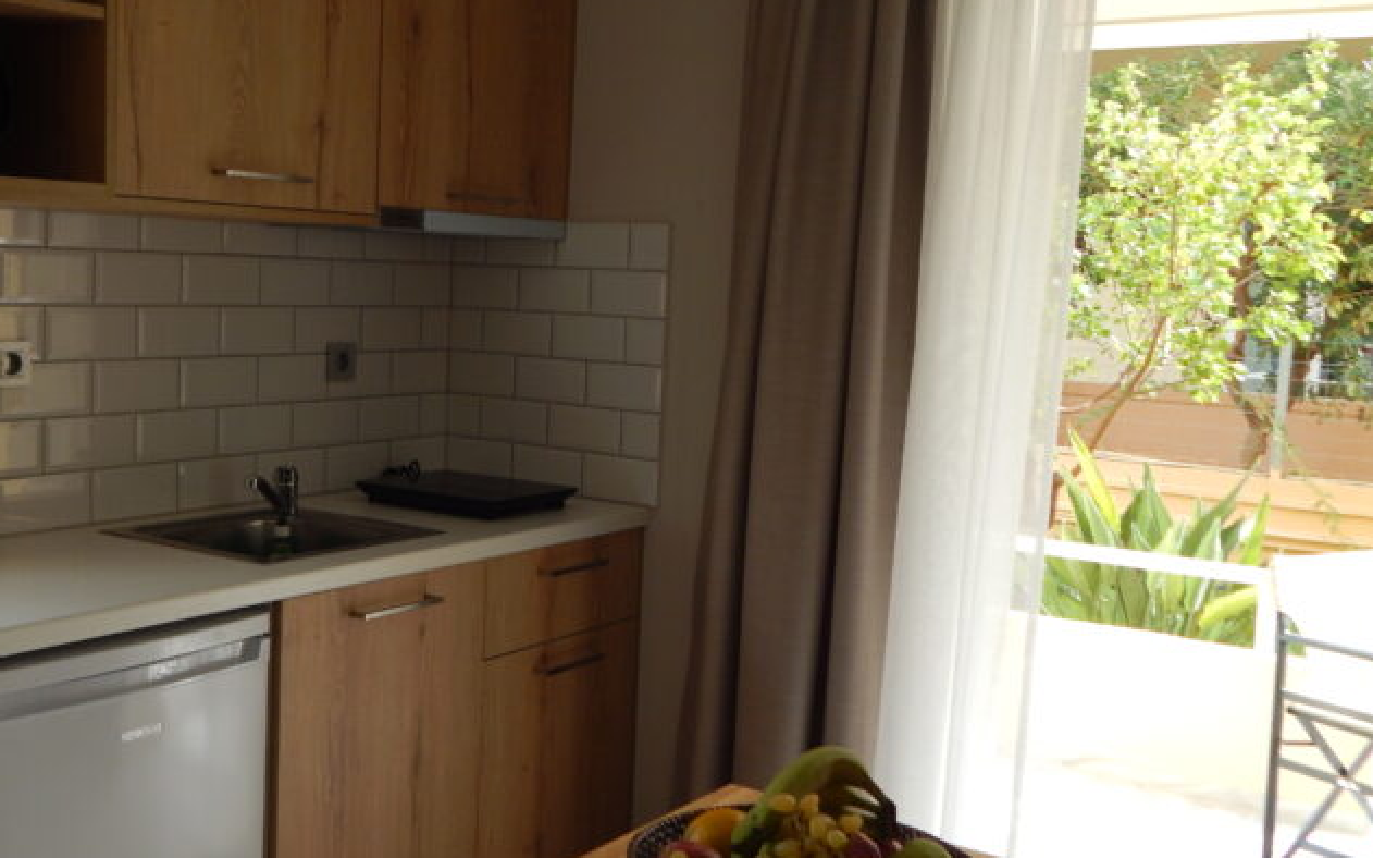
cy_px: 427
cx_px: 557
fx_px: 1496
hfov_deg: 49.0
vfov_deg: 32.0
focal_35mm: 40
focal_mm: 5.6
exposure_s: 1/125
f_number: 3.2
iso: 125
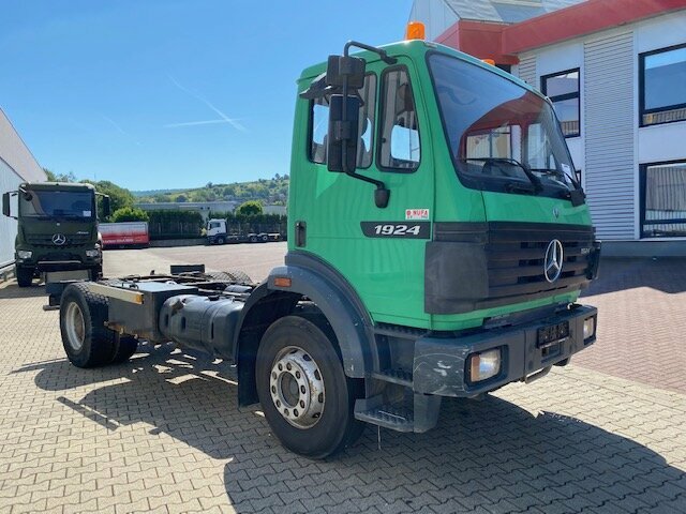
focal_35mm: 26
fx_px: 515
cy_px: 257
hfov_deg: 67.3
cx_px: 343
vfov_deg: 53.1
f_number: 1.8
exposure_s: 1/1232
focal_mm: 4.25
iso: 32
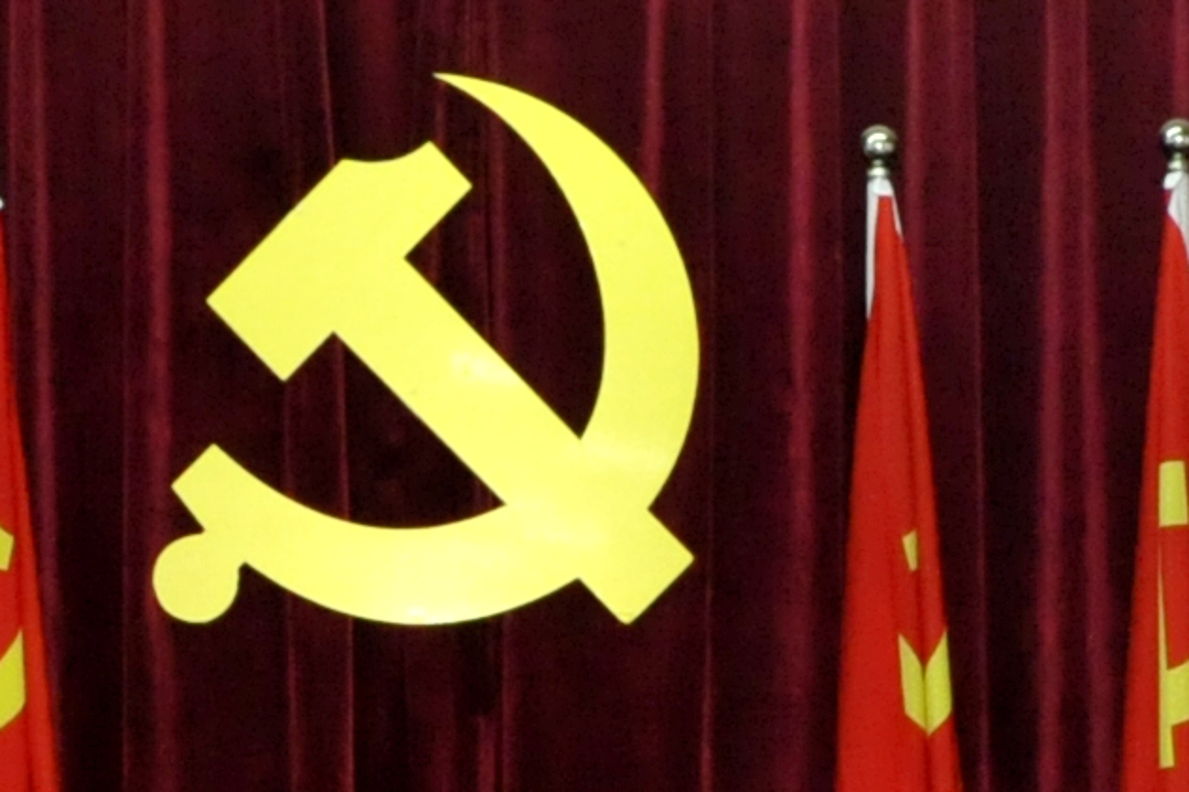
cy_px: 1275
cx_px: 589
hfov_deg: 9.0
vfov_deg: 5.9
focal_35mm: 229
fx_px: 7561
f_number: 9
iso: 3600
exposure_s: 1/60
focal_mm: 34
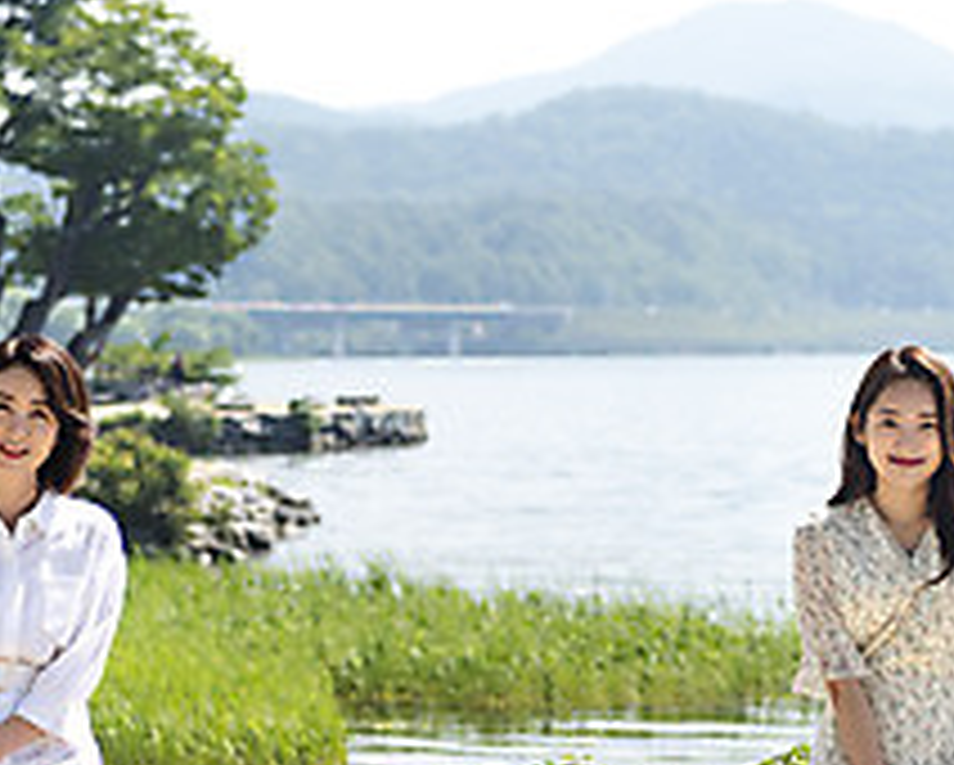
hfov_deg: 13.9
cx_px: 443
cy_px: 513
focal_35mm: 138
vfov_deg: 11.2
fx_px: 3900
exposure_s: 1/3200
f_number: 2.8
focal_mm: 52
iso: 100
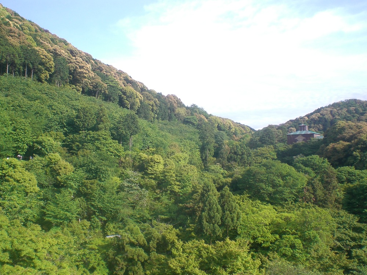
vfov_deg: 37.7
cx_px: 184
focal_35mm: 38
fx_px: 403
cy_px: 138
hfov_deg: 49.0
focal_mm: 6.3
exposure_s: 1/160
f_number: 4.4
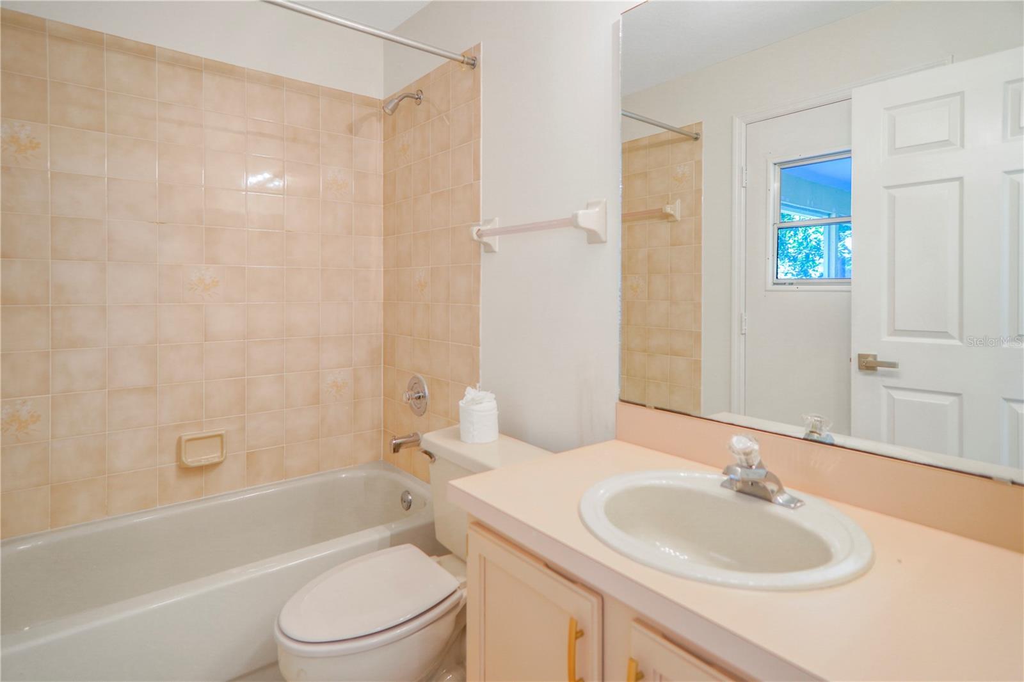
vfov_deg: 67.4
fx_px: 512
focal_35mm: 18
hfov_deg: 90.0
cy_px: 341
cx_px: 512
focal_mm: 12
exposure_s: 1/30
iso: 125
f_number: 2
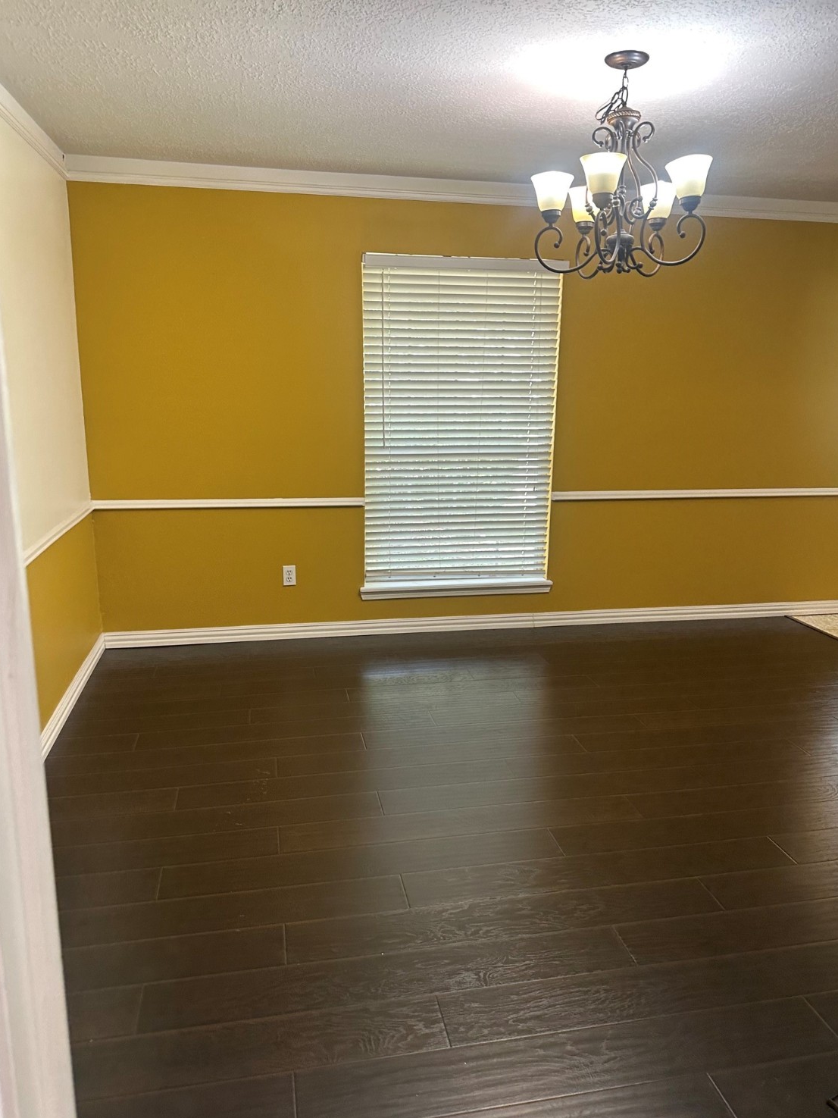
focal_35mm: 25
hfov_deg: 54.9
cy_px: 558
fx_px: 807
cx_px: 434
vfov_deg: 69.4
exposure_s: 1/60
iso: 160
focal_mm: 6.86
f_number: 1.78
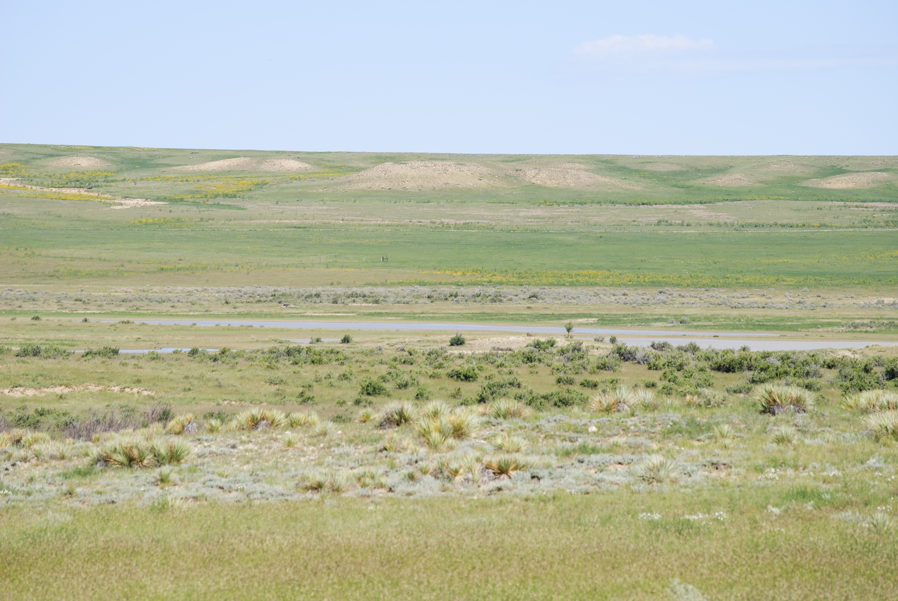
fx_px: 6181
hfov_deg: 8.3
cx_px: 449
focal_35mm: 248
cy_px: 300
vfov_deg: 5.6
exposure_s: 1/250
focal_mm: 165
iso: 110
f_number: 10
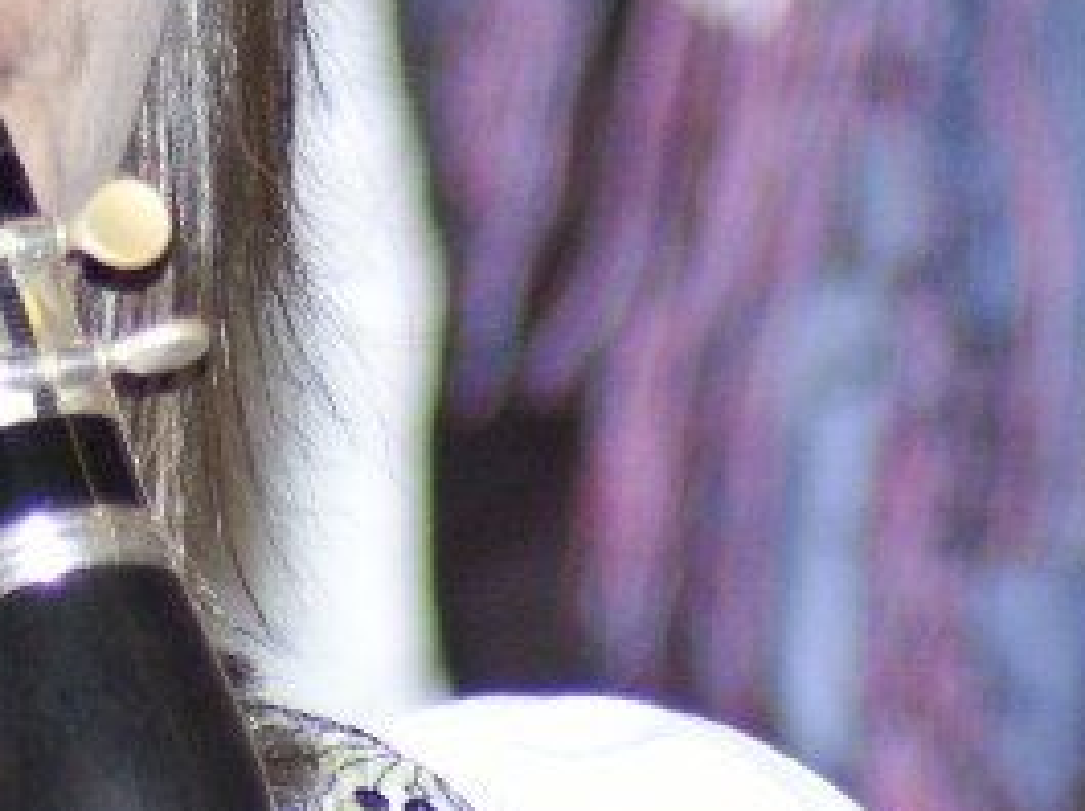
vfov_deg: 0.7
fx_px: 63949
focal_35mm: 2043
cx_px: -336
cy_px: -164
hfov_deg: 1.0
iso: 400
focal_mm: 250
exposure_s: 1/125
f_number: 5.6
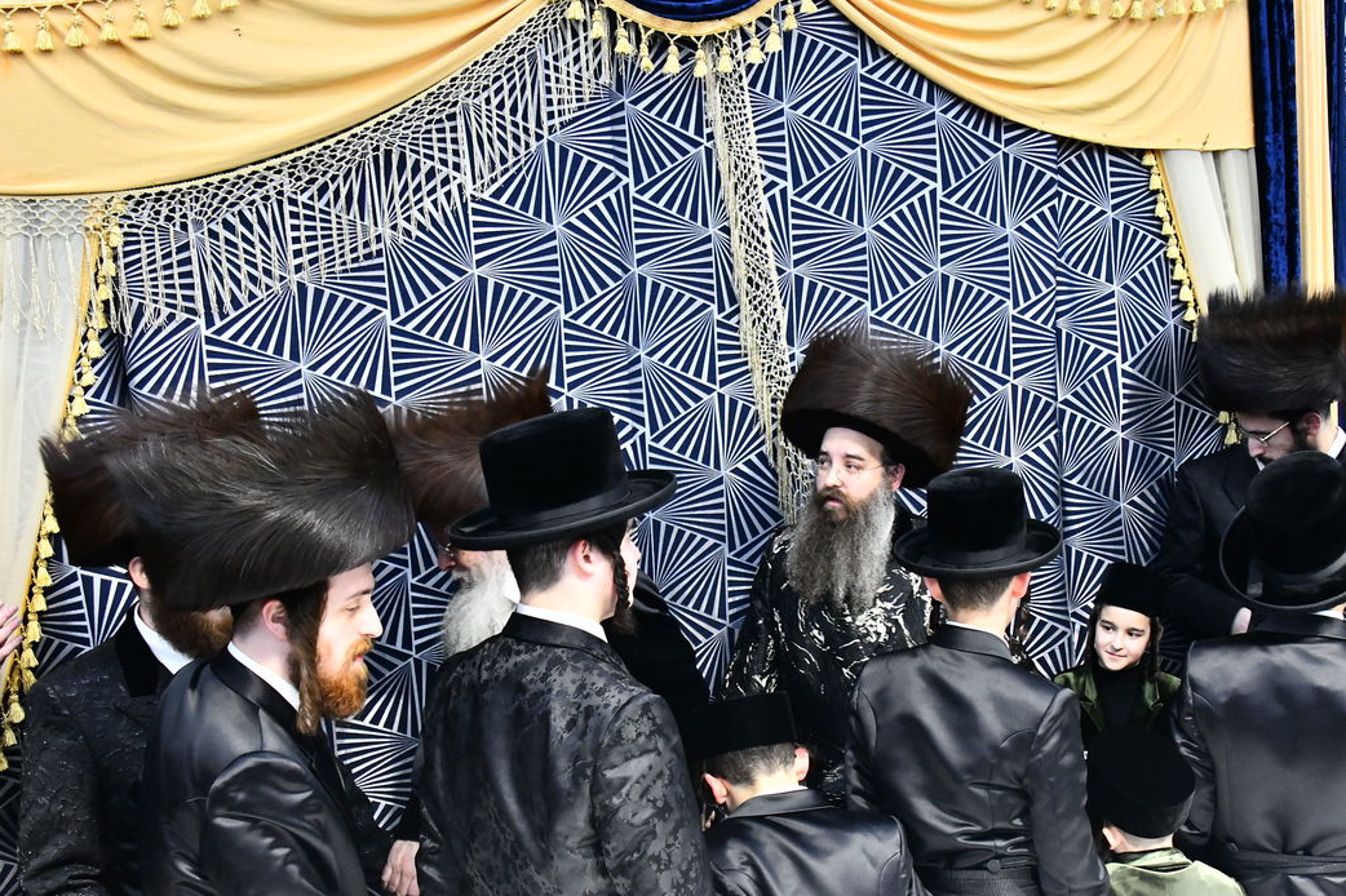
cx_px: 794
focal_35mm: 43
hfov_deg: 45.2
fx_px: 1607
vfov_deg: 31.1
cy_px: 544
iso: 4000
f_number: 5.6
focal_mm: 32
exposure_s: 1/160
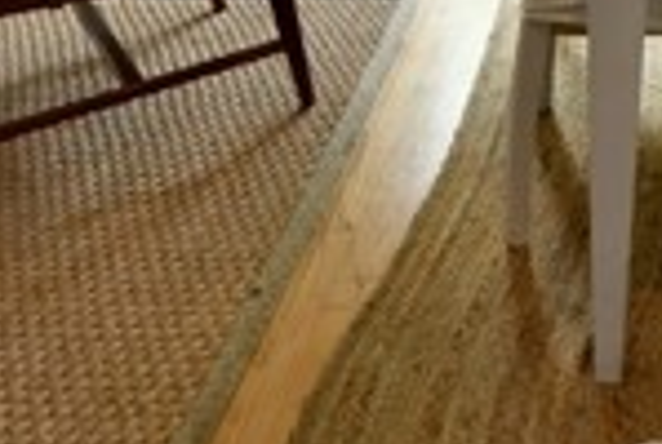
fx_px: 1106
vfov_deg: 17.5
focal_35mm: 60
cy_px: -402
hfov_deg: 30.3
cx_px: 702
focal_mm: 14
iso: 100
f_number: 4
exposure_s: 1/40
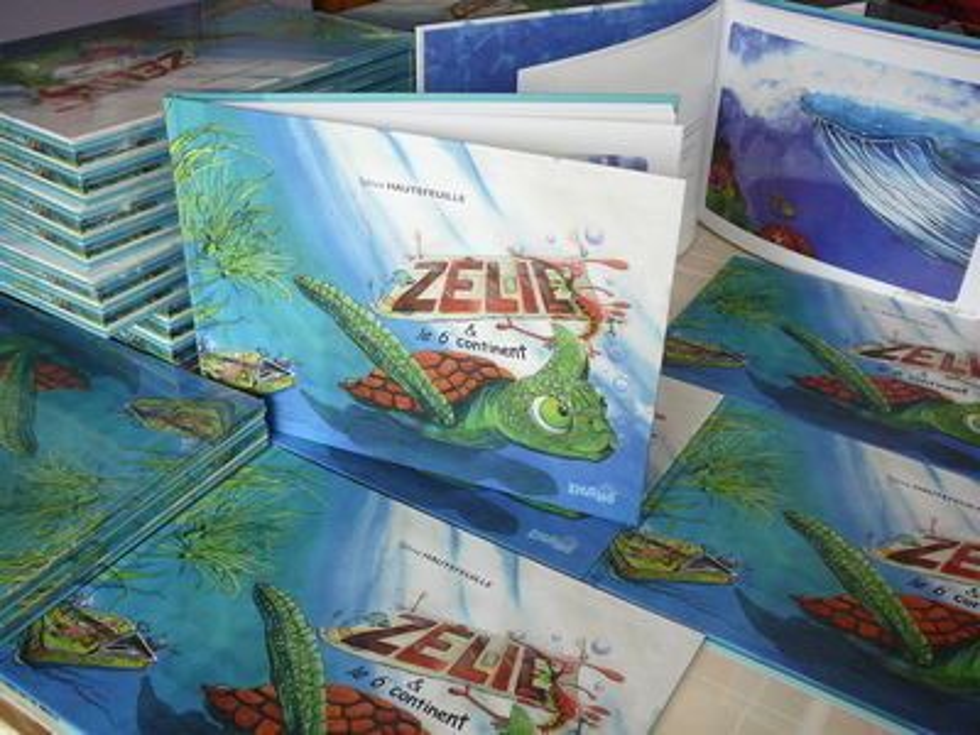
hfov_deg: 52.6
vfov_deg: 40.7
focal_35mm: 35
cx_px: 490
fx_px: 991
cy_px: 368
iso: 200
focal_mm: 5.2
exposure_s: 1/15
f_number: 2.8
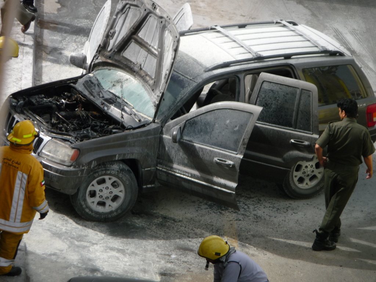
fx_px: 3041
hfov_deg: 7.1
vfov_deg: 5.3
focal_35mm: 280
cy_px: 141
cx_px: 188
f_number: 4.9
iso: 100
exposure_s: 1/320
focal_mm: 47
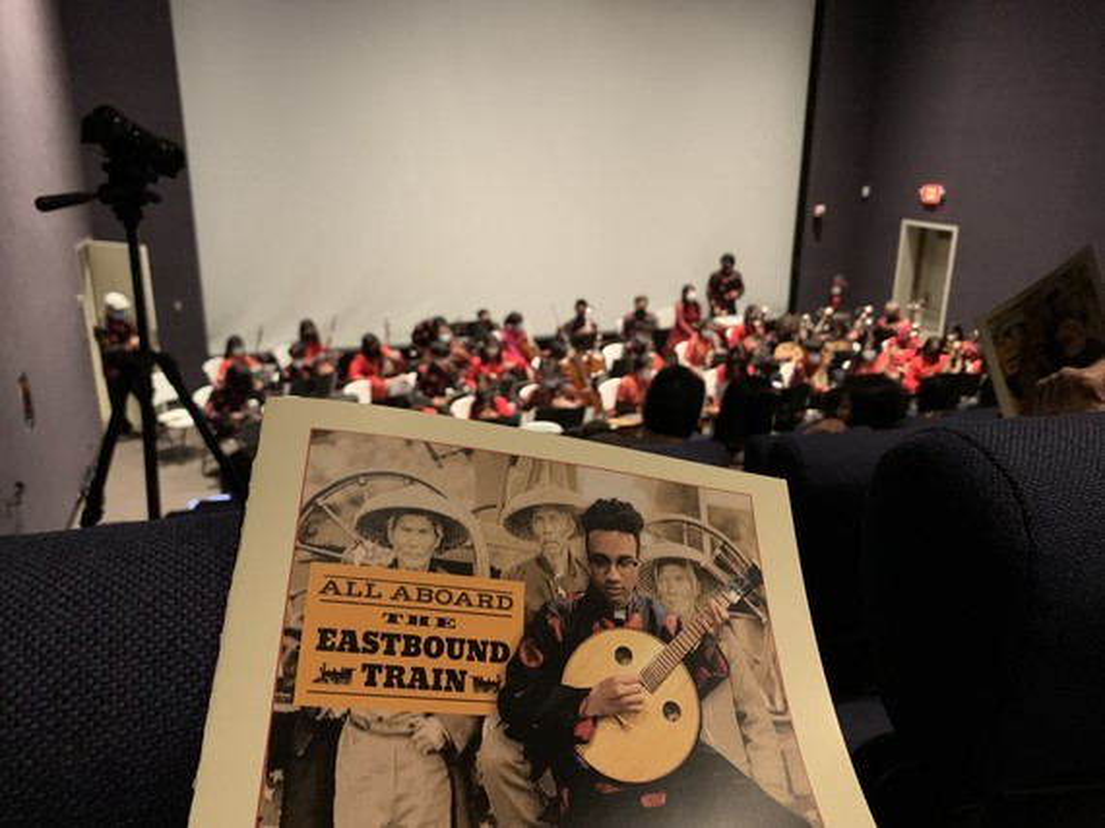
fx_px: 830
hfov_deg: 67.3
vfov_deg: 53.0
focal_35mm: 26
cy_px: 414
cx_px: 552
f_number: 1.8
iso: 640
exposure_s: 1/20
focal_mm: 4.25
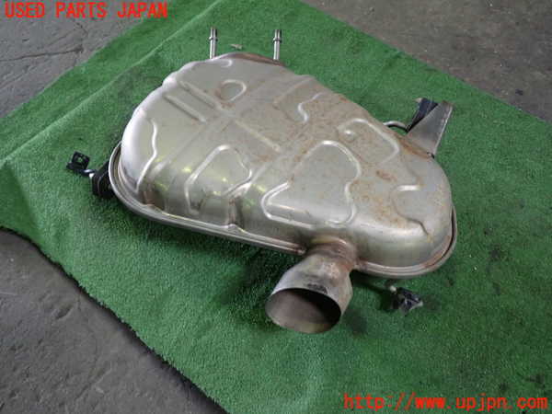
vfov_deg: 46.8
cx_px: 276
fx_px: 478
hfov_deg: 60.0
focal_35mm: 30
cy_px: 207
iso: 200
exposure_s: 1/30
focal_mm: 5.4
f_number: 2.3
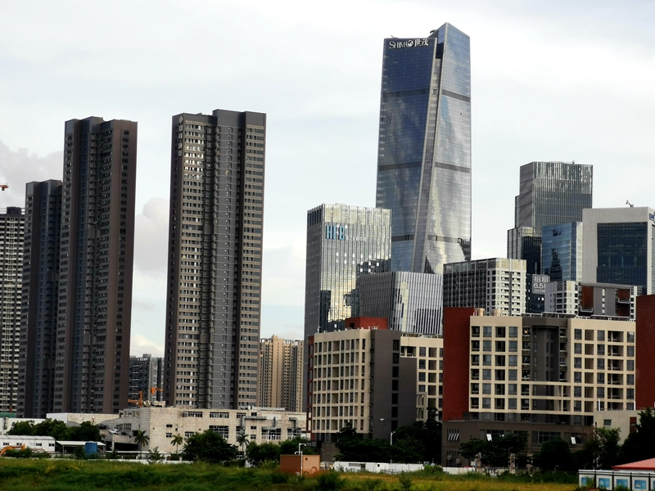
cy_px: 246
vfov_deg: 14.1
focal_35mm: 105
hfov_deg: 18.7
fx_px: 1987
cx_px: 328
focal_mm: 7.48
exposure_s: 1/405
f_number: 2.4
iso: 50
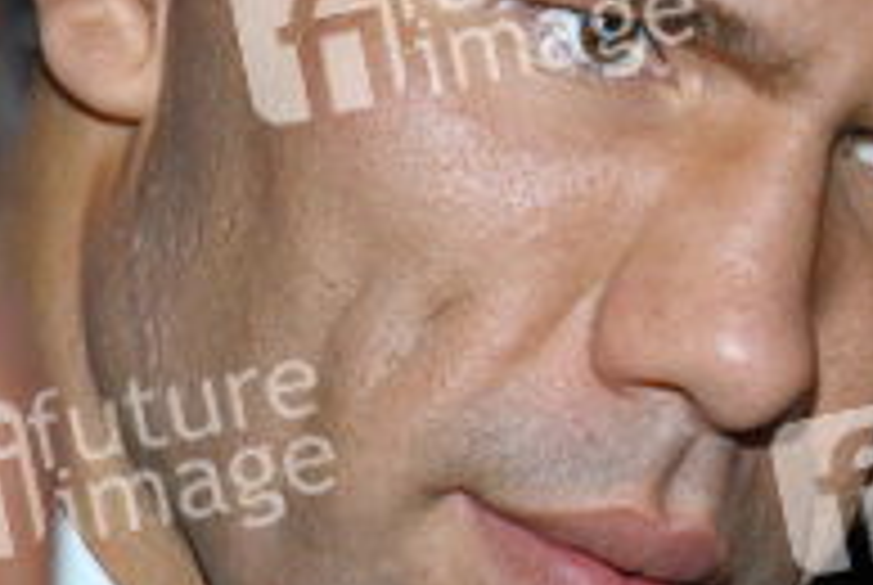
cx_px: 594
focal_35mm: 370
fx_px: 8986
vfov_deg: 3.7
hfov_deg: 5.6
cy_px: 243
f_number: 5.6
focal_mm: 120
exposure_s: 1/30
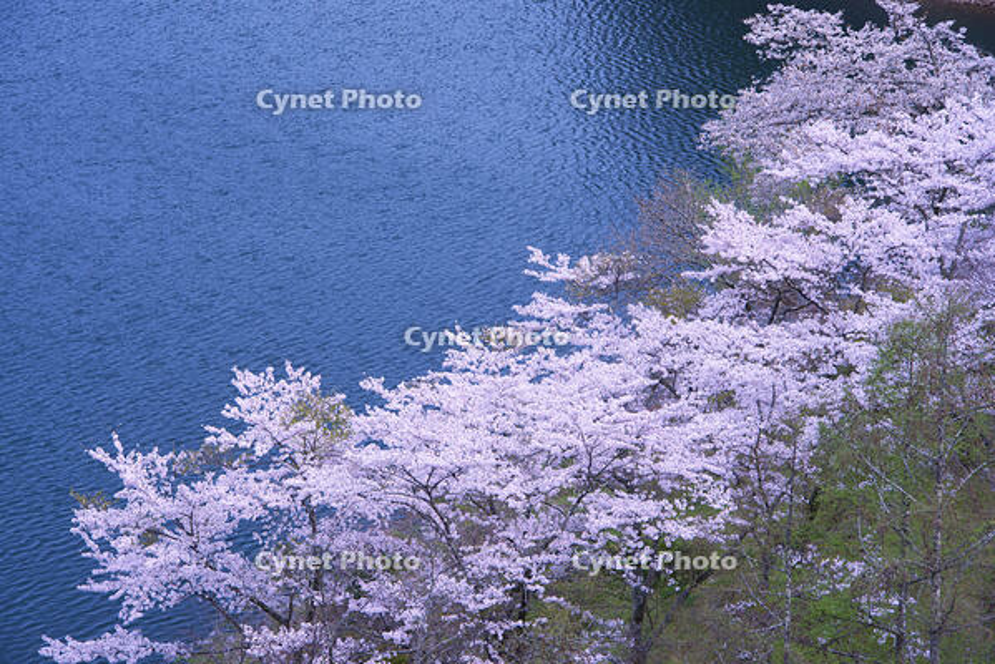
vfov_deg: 8.3
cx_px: 498
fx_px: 4562
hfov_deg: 12.4
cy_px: 332
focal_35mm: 165
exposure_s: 1/15
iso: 100
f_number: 11
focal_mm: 165
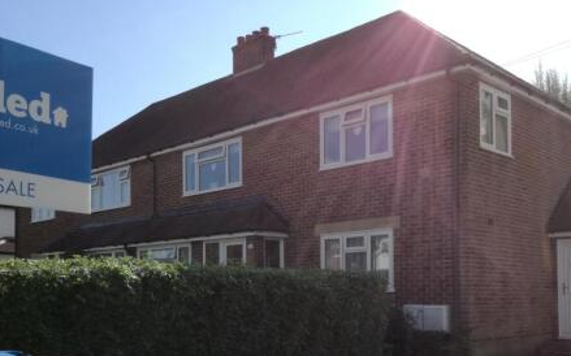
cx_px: 272
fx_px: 591
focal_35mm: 38
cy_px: 271
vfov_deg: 32.8
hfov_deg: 51.5
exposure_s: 1/1277
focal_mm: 3.79
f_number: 2
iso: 50
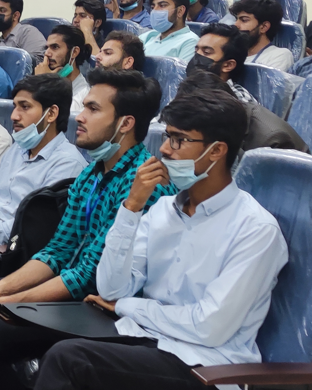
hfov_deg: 16.8
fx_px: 1004
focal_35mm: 87
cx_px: -76
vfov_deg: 22.0
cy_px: 170
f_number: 1.89
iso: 238
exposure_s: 1/50
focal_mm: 5.43
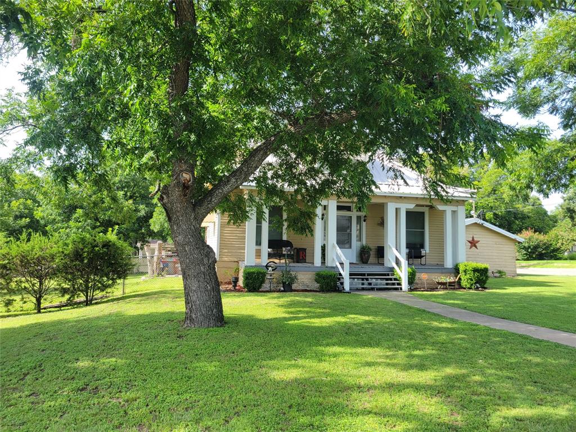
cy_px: 216
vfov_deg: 53.1
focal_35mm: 26
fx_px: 433
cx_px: 288
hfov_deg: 67.3
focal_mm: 5.4
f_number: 1.8
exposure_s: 1/496
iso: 40
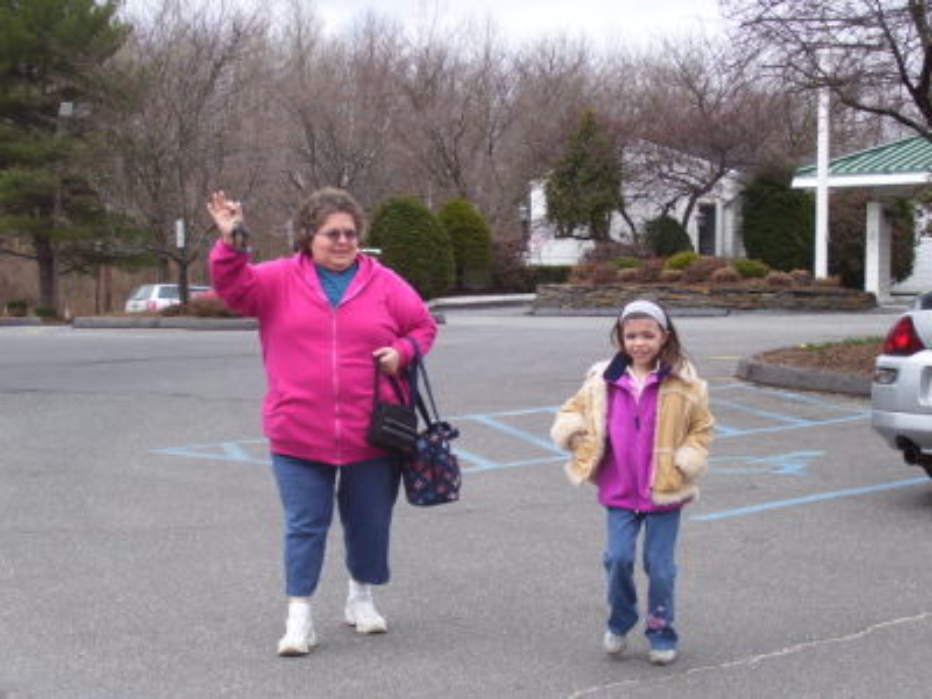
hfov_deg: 23.8
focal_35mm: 82
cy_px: 350
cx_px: 466
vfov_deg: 18.0
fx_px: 2208
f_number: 4.1
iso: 80
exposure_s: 1/250
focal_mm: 13.5
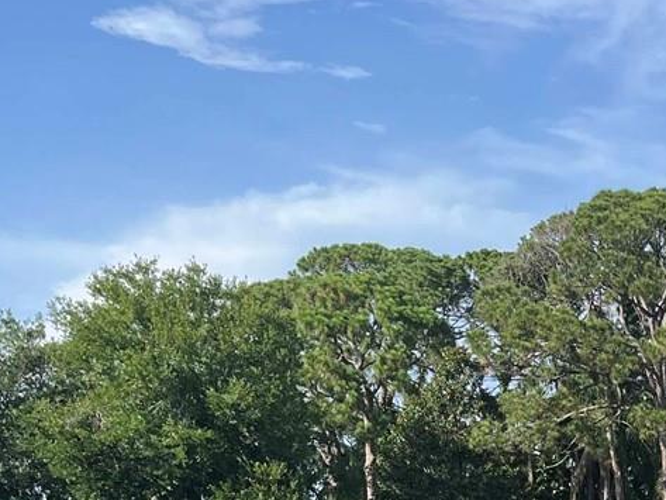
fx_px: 1694
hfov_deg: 20.8
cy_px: 658
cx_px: 800
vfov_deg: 15.9
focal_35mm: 88
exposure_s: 1/1923
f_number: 1.6
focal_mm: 5.1
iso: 50
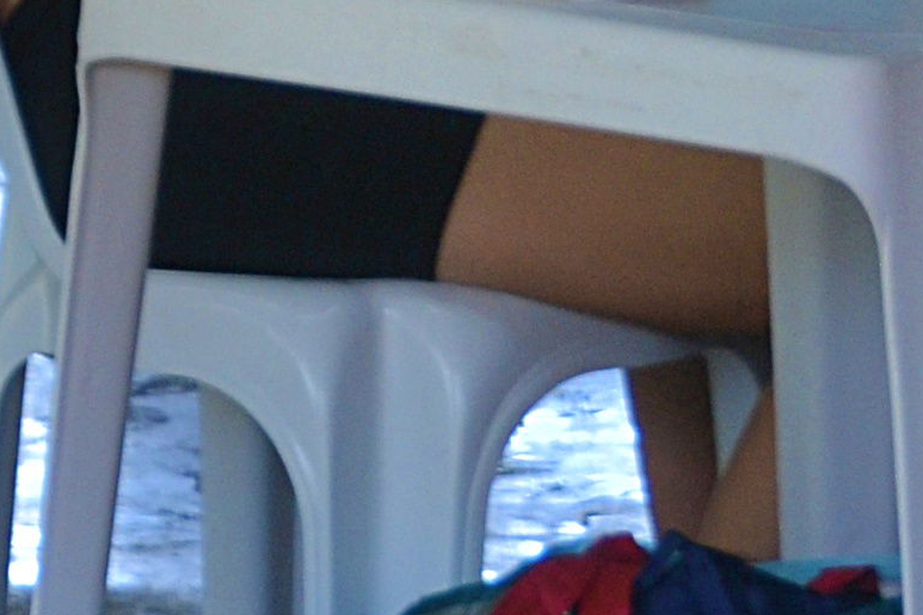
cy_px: -709
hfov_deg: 6.1
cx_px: -1325
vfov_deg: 4.2
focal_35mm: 322
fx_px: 8253
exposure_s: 1/125
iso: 360
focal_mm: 36
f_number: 5.6
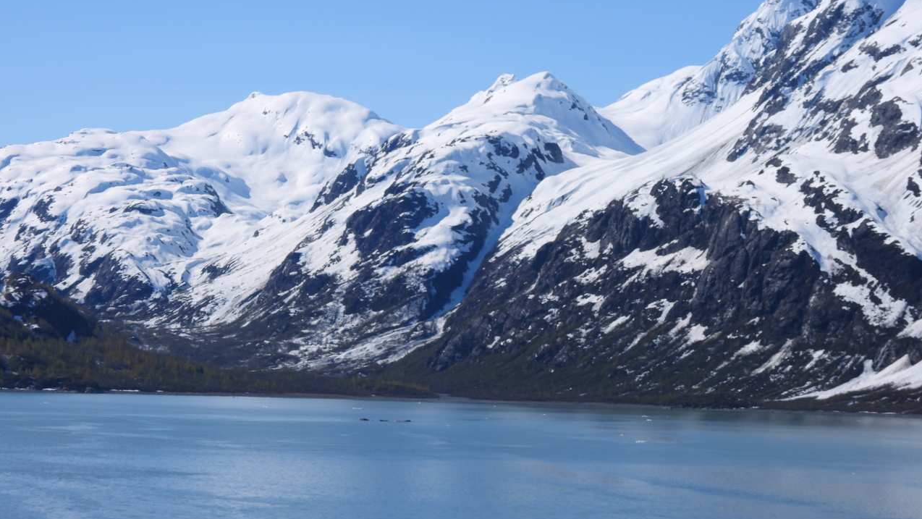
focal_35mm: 104
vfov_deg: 11.7
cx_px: 462
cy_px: 240
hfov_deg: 20.6
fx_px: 2543
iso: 100
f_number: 4.5
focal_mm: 17
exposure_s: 1/2000
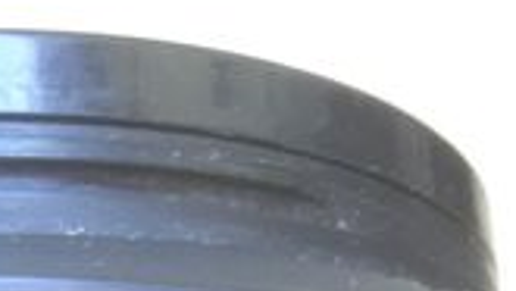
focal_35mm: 191
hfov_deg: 11.1
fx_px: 2615
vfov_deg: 5.3
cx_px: -44
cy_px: 1320
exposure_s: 1/33
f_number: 2.2
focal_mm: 4.15
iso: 40
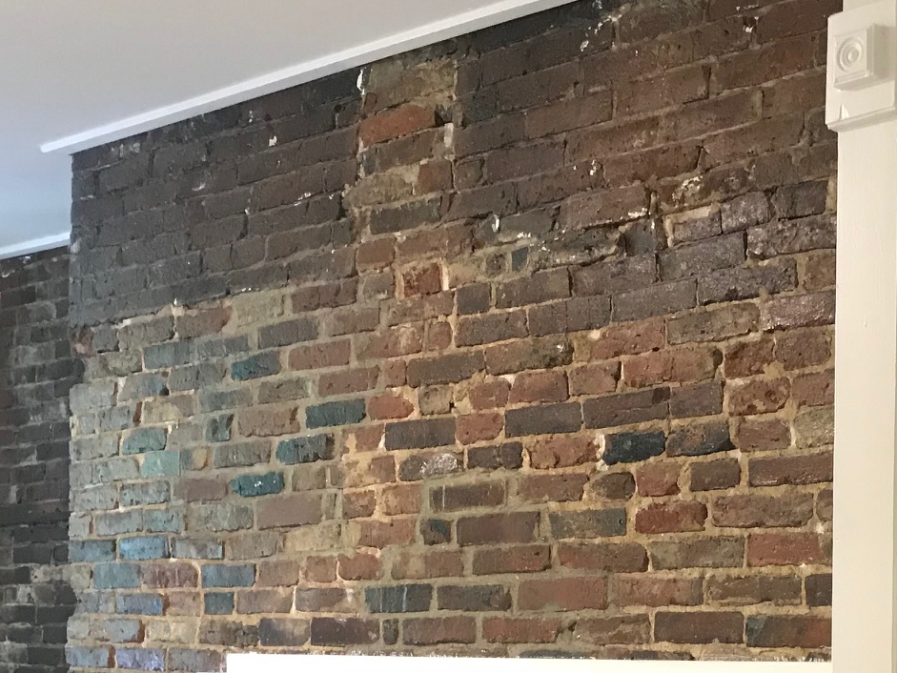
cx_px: 819
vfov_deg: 23.5
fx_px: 1555
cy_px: 656
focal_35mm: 60
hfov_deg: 30.6
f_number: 1.8
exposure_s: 1/15
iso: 64
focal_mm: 3.99
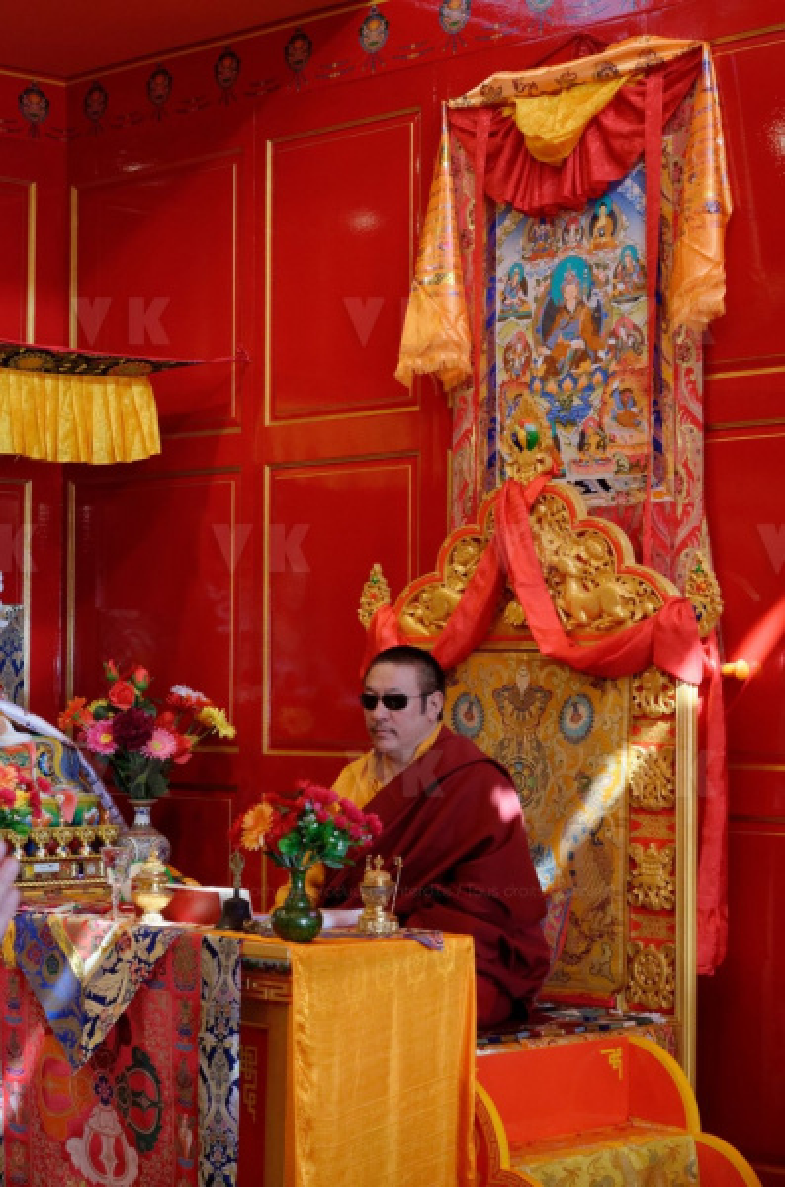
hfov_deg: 18.1
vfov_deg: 27.1
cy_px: 594
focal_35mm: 75
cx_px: 392
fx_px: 2466
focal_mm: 50
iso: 2000
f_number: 5.6
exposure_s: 1/160
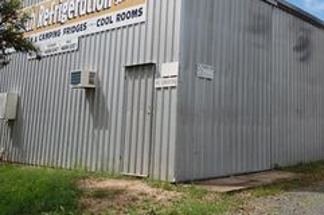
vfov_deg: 32.0
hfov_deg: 45.4
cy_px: 57
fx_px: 369
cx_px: 251
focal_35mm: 41
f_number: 9
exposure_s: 1/320
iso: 200
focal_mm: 14
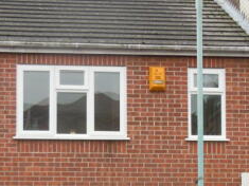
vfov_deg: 11.3
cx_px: 102
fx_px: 927
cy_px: 197
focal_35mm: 129
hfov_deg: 15.3
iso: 320
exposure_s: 1/80
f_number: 3.9
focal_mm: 9.3
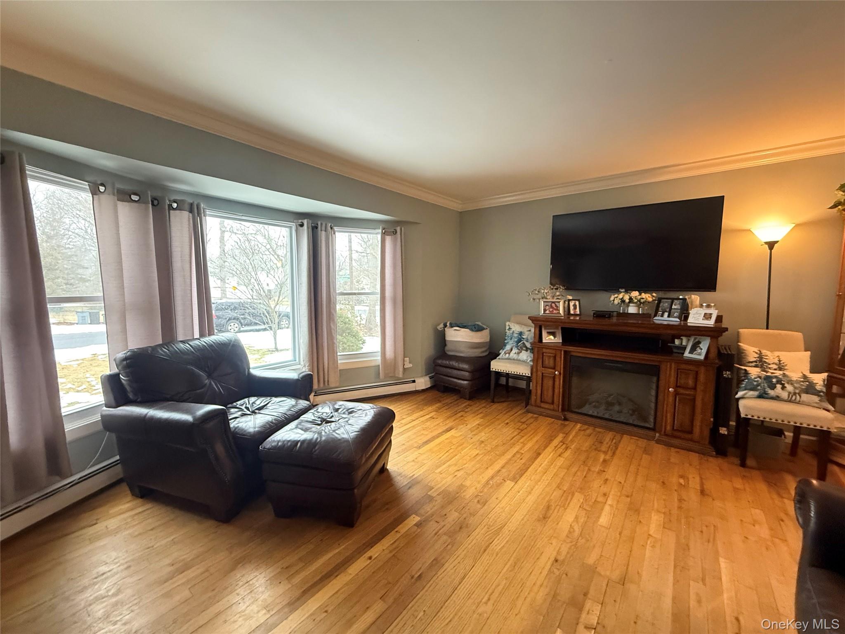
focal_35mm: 14
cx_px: 422
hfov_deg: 102.1
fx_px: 342
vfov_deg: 85.7
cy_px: 317
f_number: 2.2
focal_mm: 2.22
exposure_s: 1/60
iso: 640
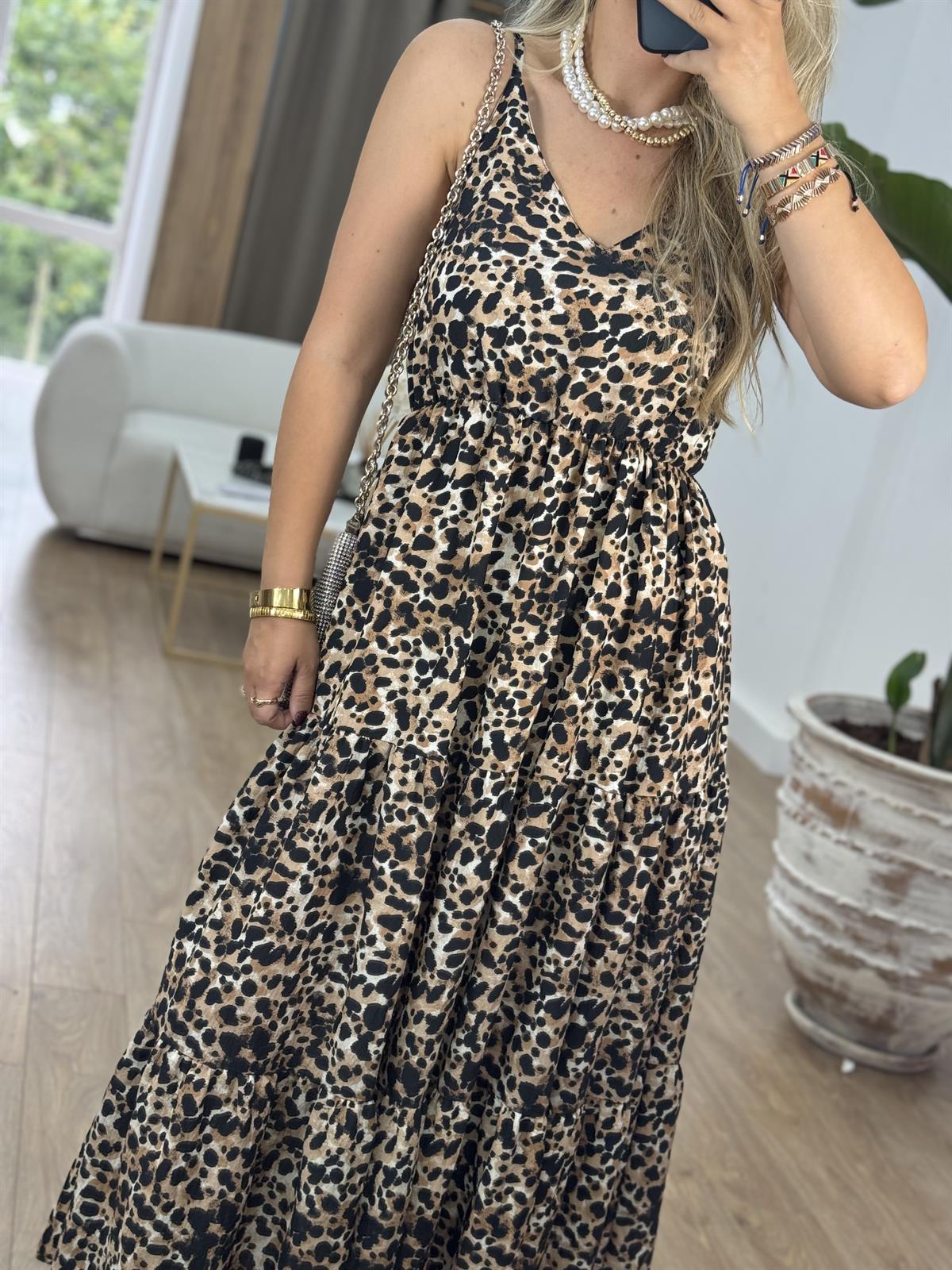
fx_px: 1760
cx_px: 476
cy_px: 635
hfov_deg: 30.3
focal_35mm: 48
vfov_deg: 39.7
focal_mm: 6.76
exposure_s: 1/100
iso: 80
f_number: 1.78
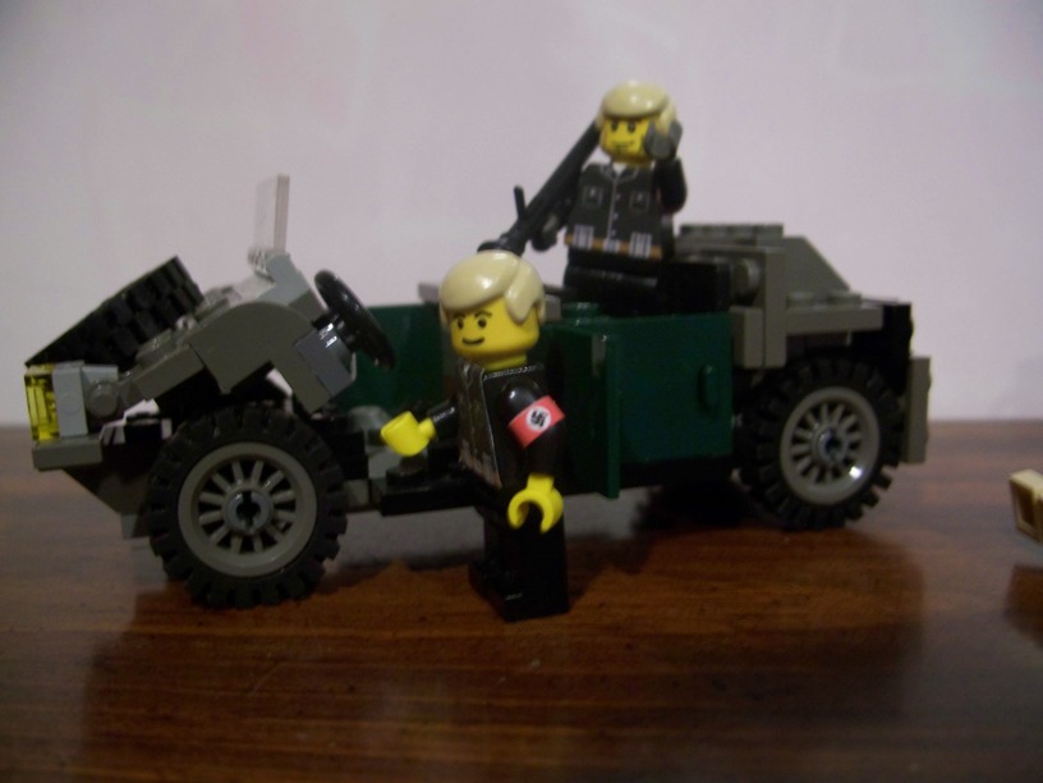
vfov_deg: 38.7
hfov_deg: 50.1
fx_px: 1115
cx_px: 522
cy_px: 392
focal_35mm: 37
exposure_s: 1/8
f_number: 2.8
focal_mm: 7.8
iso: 200
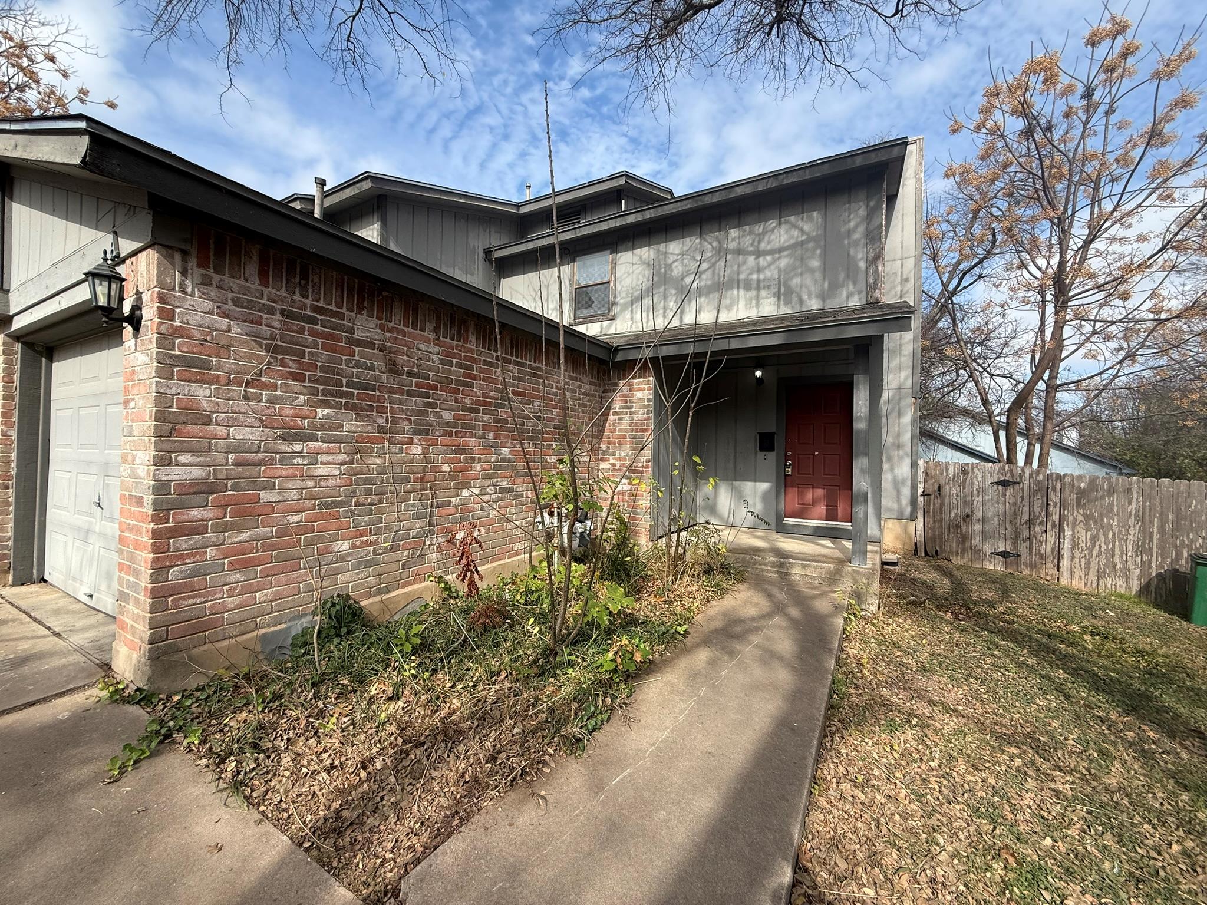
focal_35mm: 14
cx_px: 604
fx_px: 488
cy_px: 452
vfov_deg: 85.7
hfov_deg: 102.1
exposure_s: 1/888
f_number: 2.2
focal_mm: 2.22
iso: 50
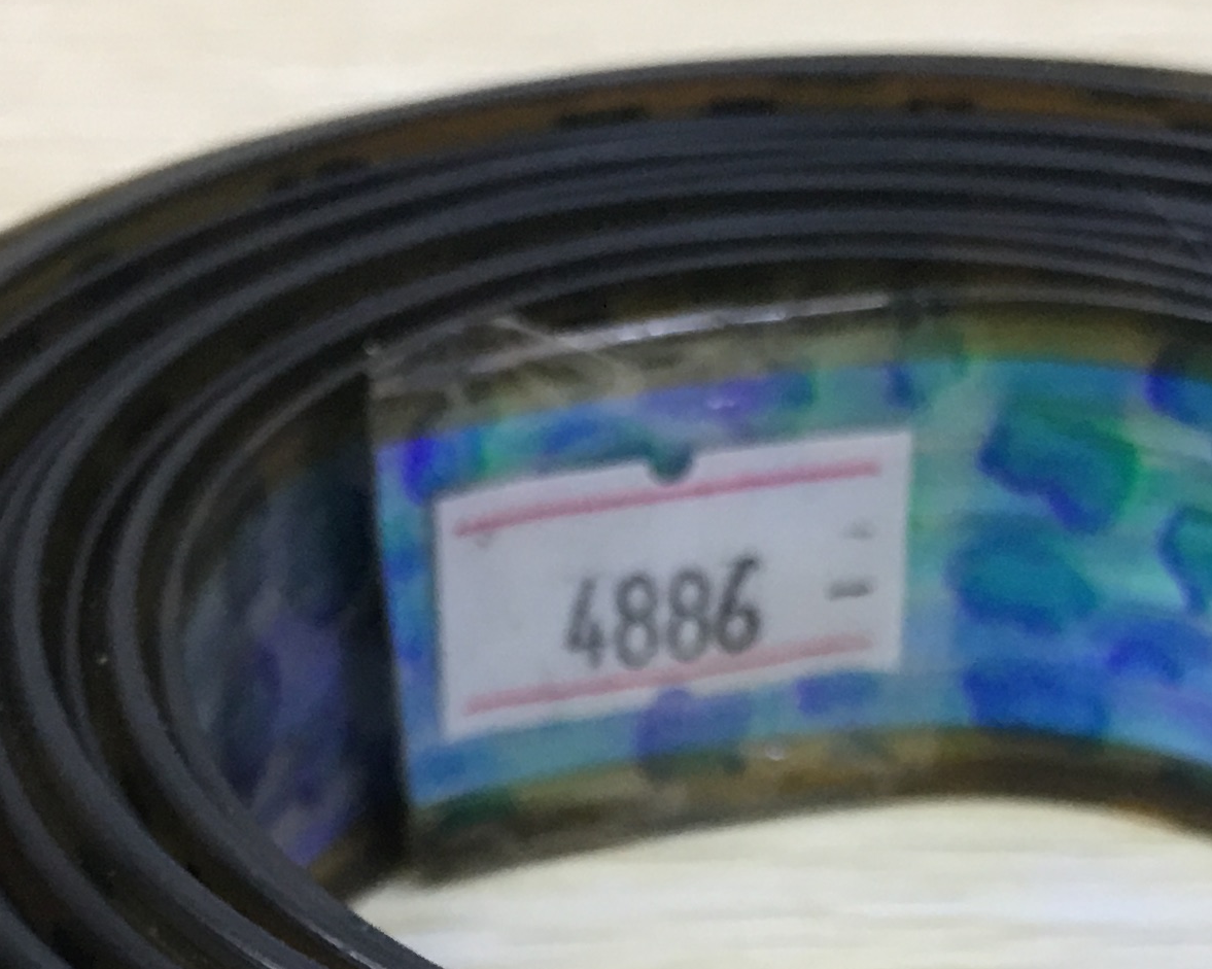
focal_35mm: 97
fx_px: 3479
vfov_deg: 15.0
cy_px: 1347
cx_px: 773
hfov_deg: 19.7
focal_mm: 4.15
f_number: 2.2
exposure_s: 1/17
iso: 50
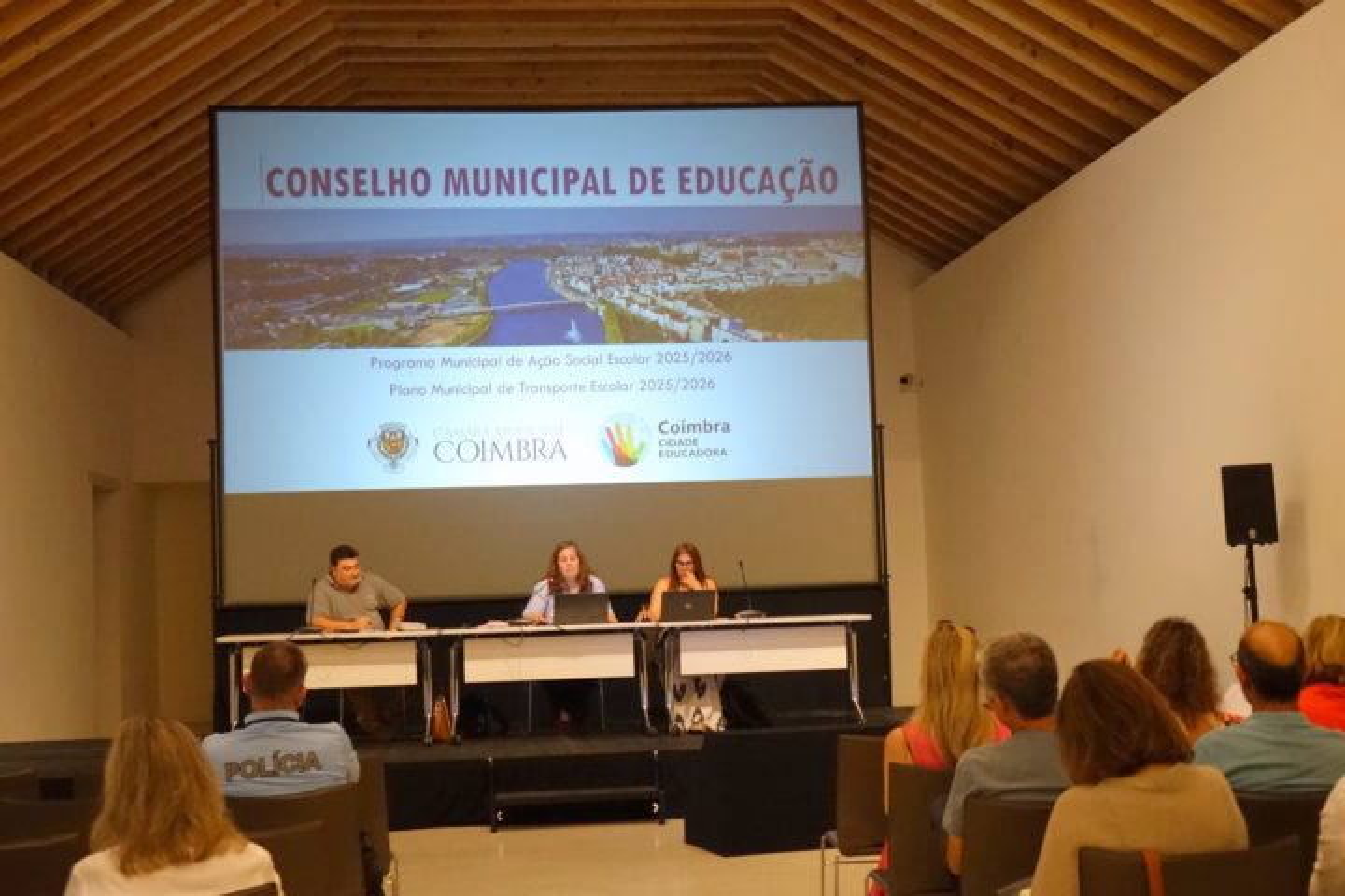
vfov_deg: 26.5
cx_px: 672
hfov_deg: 38.9
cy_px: 448
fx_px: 1905
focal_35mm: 51
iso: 2000
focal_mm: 18.59
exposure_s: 1/160
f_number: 2.8
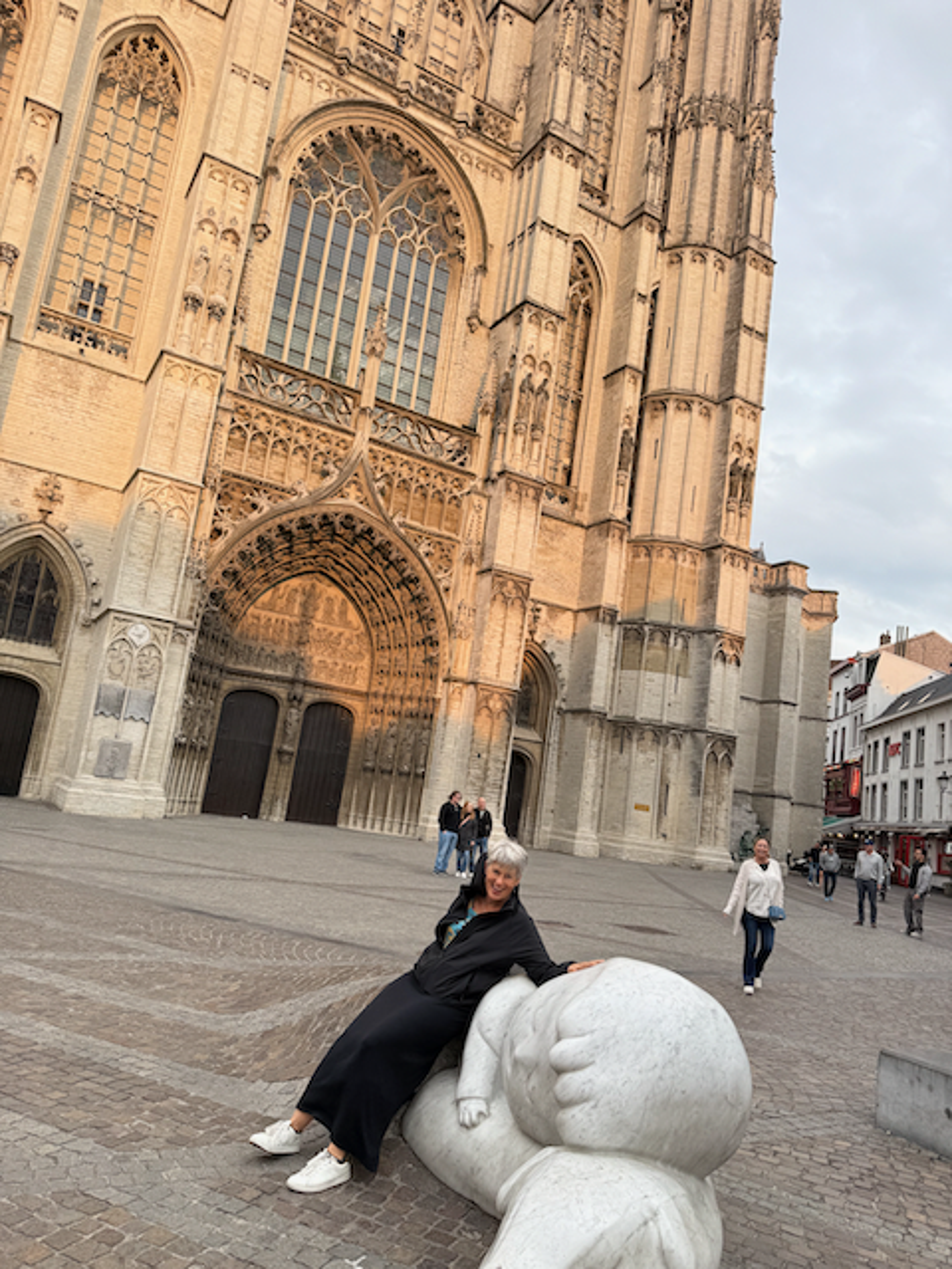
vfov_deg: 71.6
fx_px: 880
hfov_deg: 56.8
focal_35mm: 24
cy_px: 634
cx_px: 476
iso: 80
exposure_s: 1/329
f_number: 1.78
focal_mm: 6.76
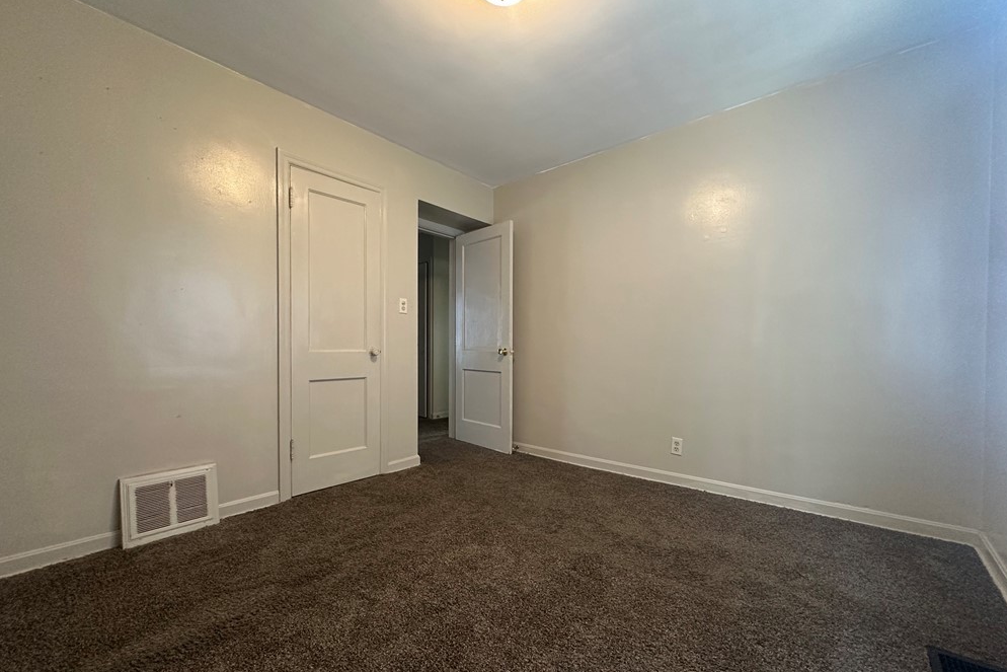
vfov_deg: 77.3
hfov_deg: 100.4
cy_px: 354
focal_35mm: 15
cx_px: 502
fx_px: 420
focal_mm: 2.22
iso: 250
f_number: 2.2
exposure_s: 1/60
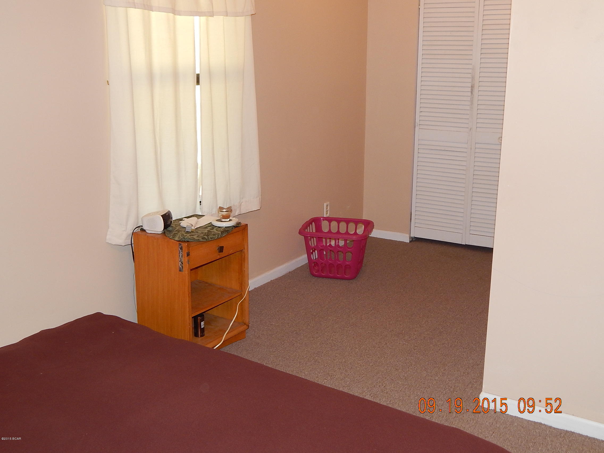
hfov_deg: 49.0
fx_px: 663
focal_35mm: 38
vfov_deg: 37.7
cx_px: 302
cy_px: 226
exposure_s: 1/30
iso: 200
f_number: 3.4
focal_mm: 6.8
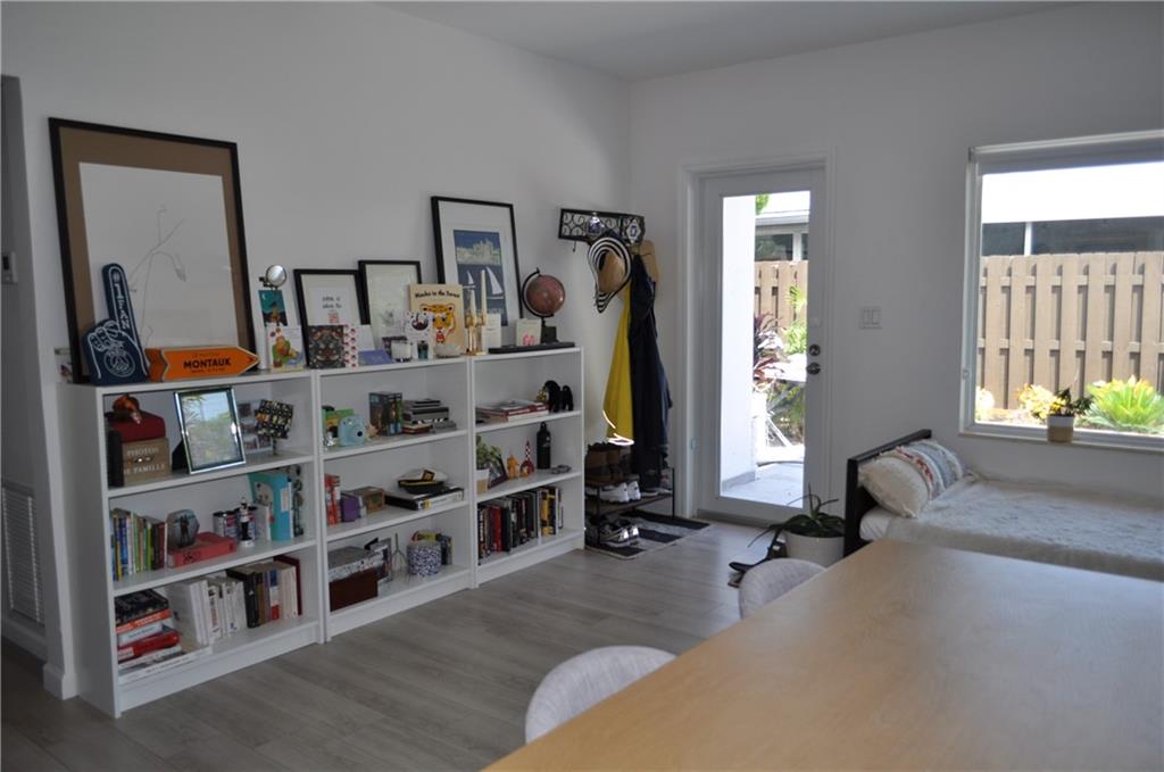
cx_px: 582
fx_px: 871
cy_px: 386
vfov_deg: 47.8
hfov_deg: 67.5
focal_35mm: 27
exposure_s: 1/200
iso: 200
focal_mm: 18
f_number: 3.5
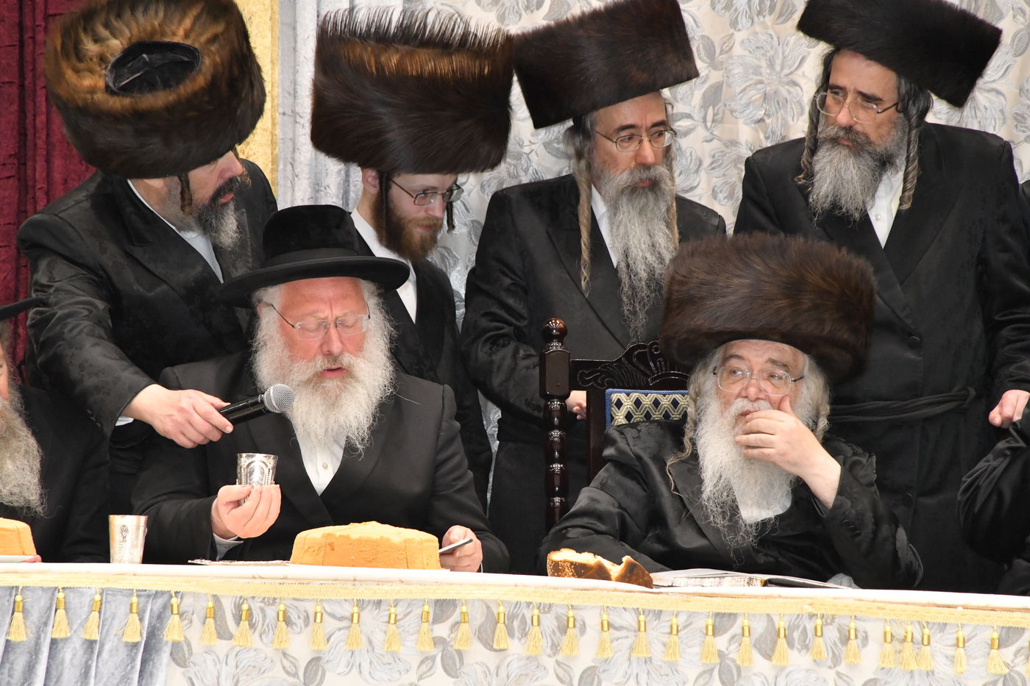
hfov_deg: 6.9
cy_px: 343
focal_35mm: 300
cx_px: 515
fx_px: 8582
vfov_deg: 4.6
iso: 9000
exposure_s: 1/250
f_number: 11
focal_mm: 300
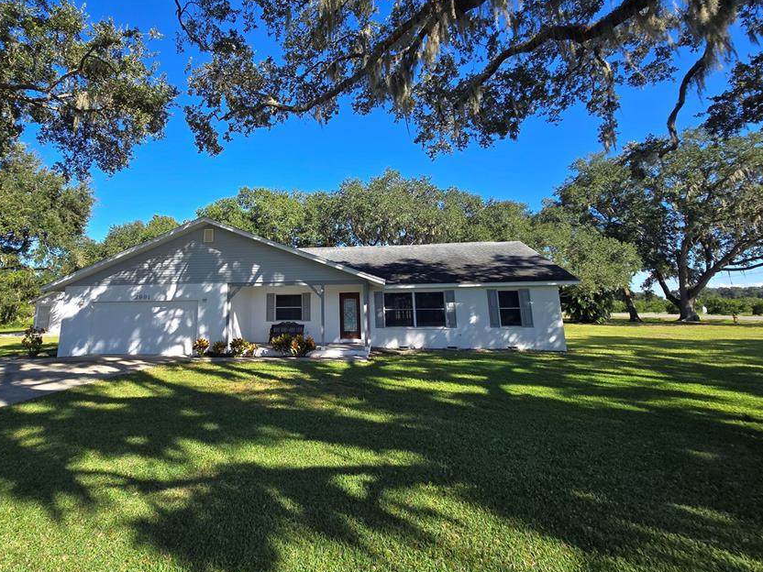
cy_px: 225
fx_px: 353
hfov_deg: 93.5
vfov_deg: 77.1
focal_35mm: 16
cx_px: 315
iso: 50
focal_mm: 2.2
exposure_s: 1/919
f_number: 2.2
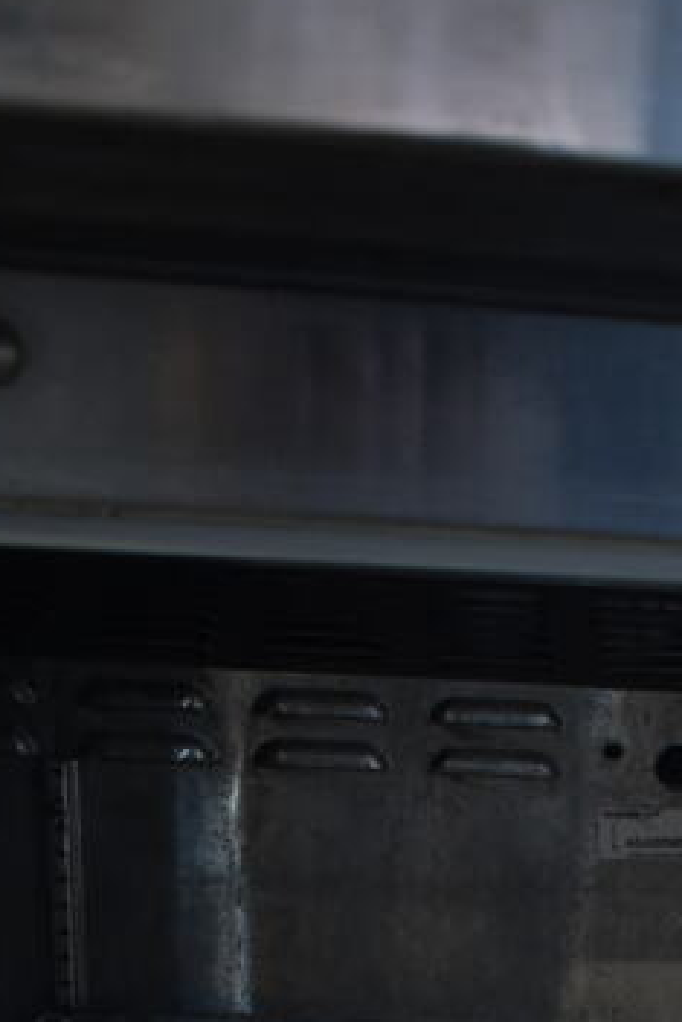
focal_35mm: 70
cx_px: 708
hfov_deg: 18.9
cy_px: 1262
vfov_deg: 25.5
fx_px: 1987
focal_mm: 18
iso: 900
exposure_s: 1/30
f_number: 3.5
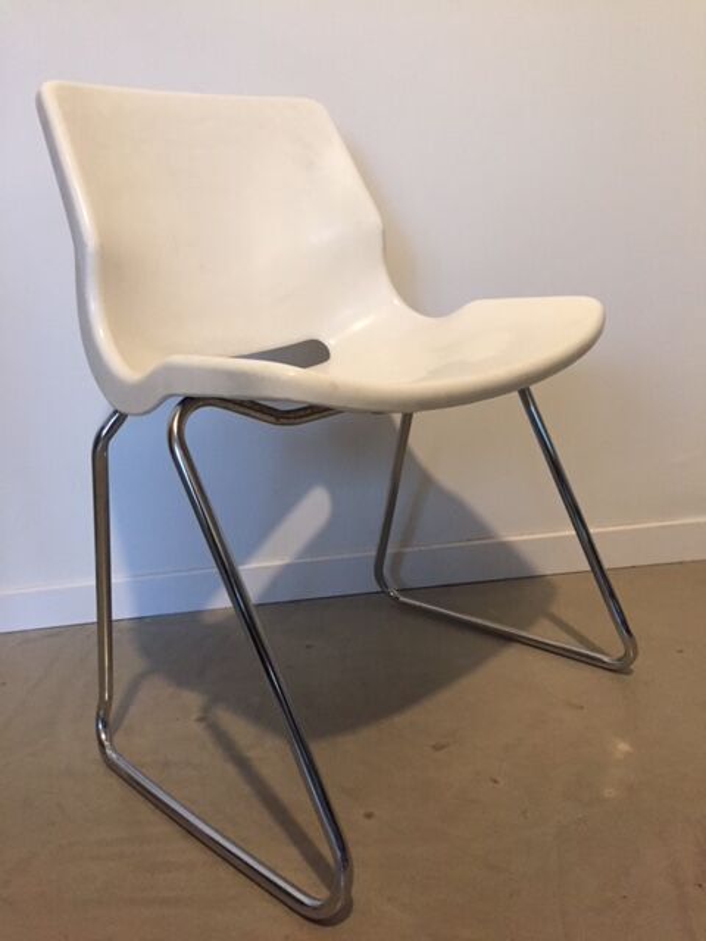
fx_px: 789
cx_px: 353
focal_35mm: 29
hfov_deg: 48.2
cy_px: 470
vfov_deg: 61.7
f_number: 2.2
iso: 250
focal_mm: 4.15
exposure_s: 1/25
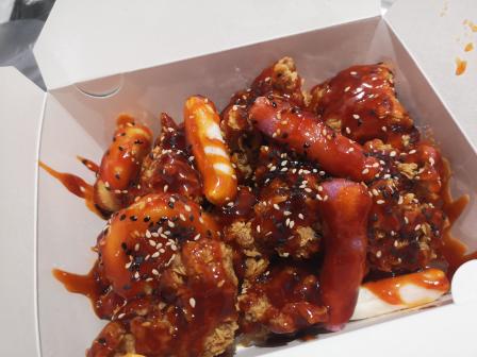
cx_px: 238
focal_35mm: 27
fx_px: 372
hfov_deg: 65.3
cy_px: 178
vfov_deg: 51.4
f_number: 1.8
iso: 400
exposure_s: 1/50
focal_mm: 3.95
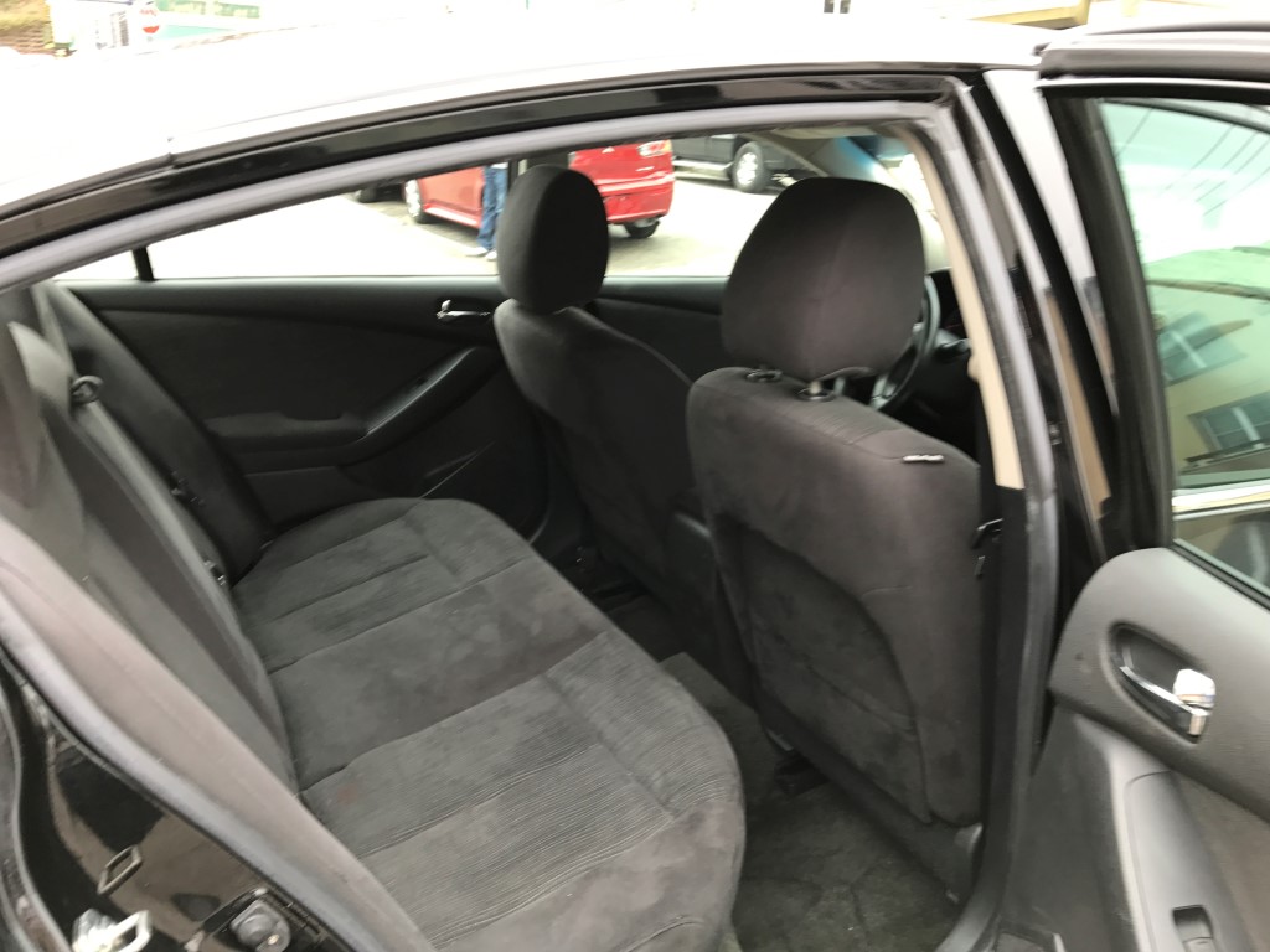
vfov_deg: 49.7
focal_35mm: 28
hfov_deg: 63.4
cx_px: 635
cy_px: 476
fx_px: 1027
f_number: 1.8
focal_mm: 3.99
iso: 25
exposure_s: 1/90
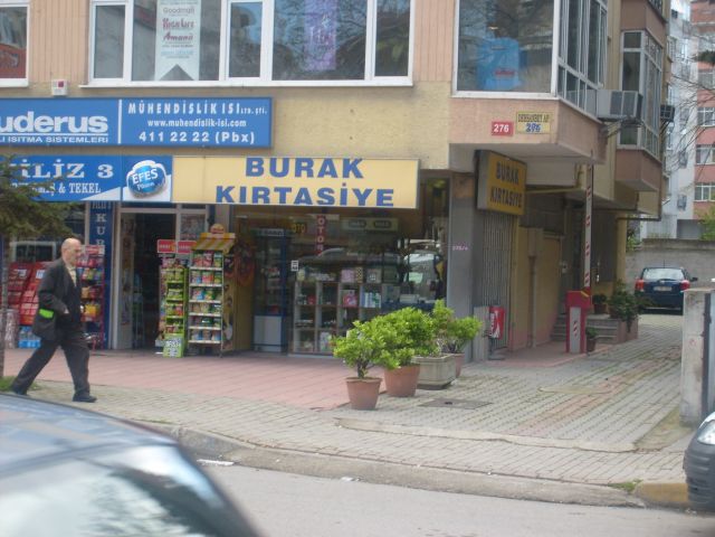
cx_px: 358
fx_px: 1487
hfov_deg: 27.0
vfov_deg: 20.4
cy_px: 268
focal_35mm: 72
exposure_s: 1/180
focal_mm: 12
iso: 80
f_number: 3.9
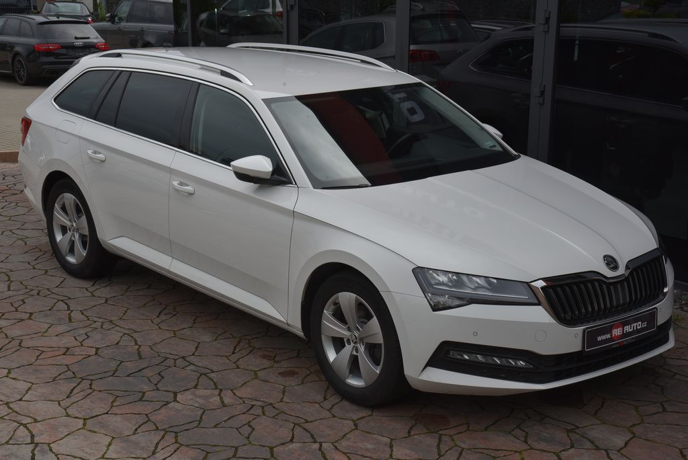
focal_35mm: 62
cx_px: 344
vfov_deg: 21.9
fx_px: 1186
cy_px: 230
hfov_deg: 32.4
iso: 500
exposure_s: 1/640
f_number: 13
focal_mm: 62
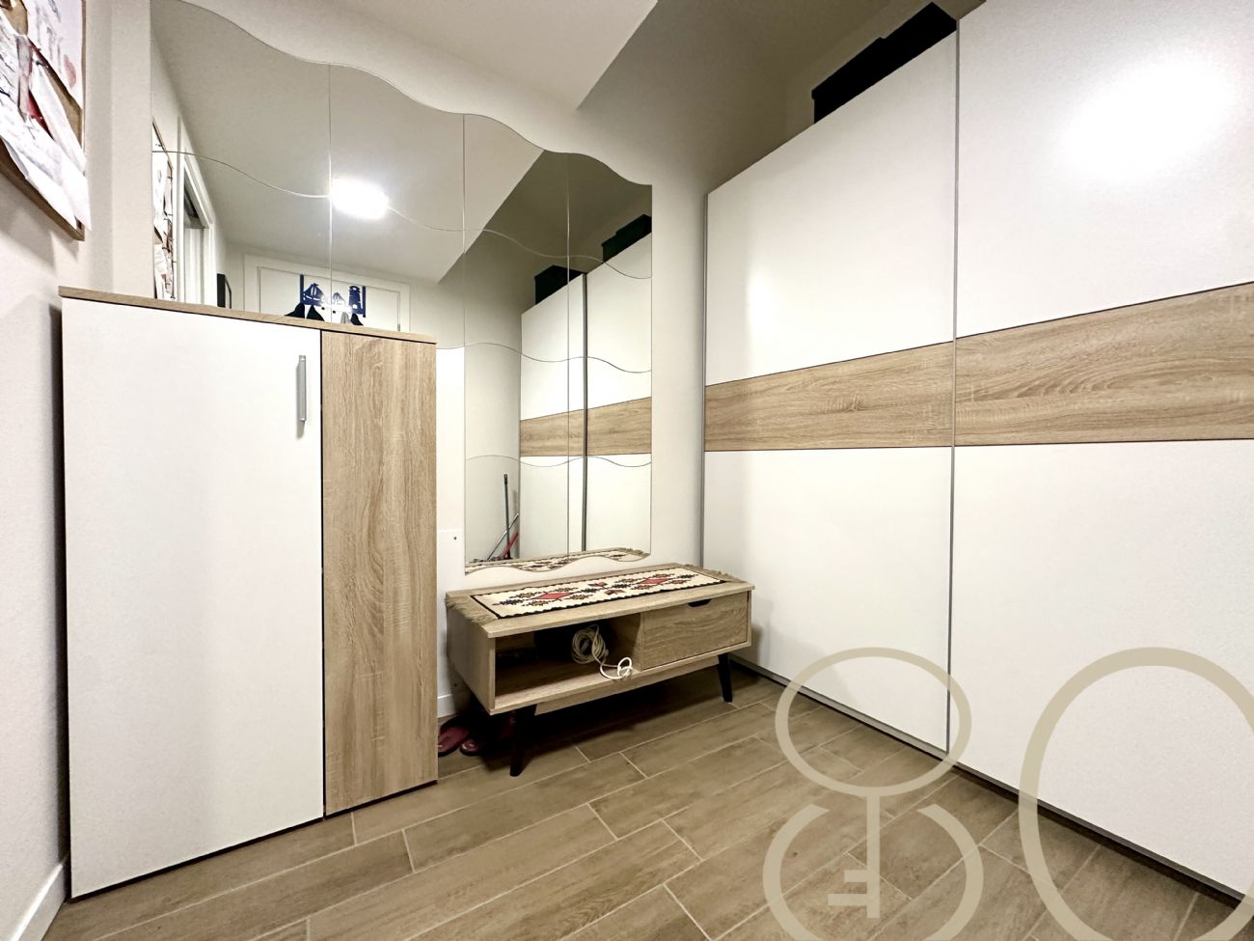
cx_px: 627
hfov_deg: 102.1
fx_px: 507
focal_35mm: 14
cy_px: 470
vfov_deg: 85.7
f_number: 2.2
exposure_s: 1/100
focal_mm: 2.22
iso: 320
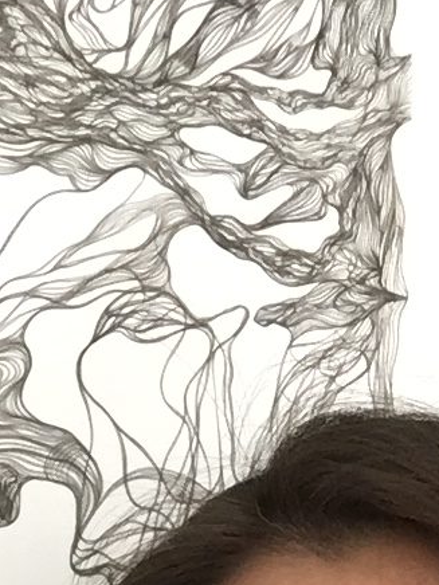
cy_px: 804
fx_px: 1539
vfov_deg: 19.5
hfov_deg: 16.0
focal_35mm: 91
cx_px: 19
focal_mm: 2.65
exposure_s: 1/30
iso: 200
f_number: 2.2
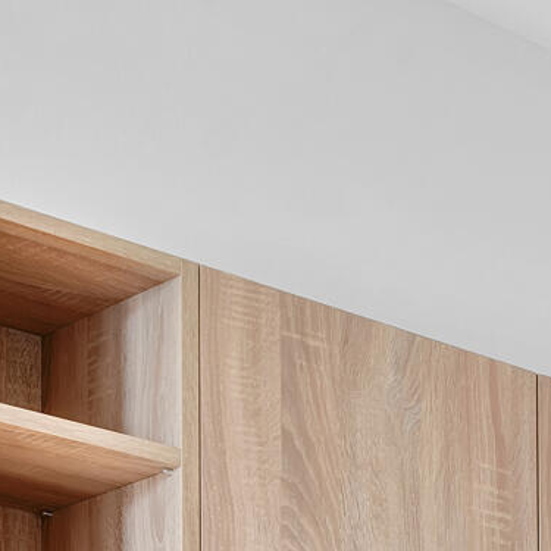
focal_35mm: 120
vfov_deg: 12.6
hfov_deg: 11.7
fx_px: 2163
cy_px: 1131
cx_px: 1352
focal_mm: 21.2
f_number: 8
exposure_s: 1/5
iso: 400
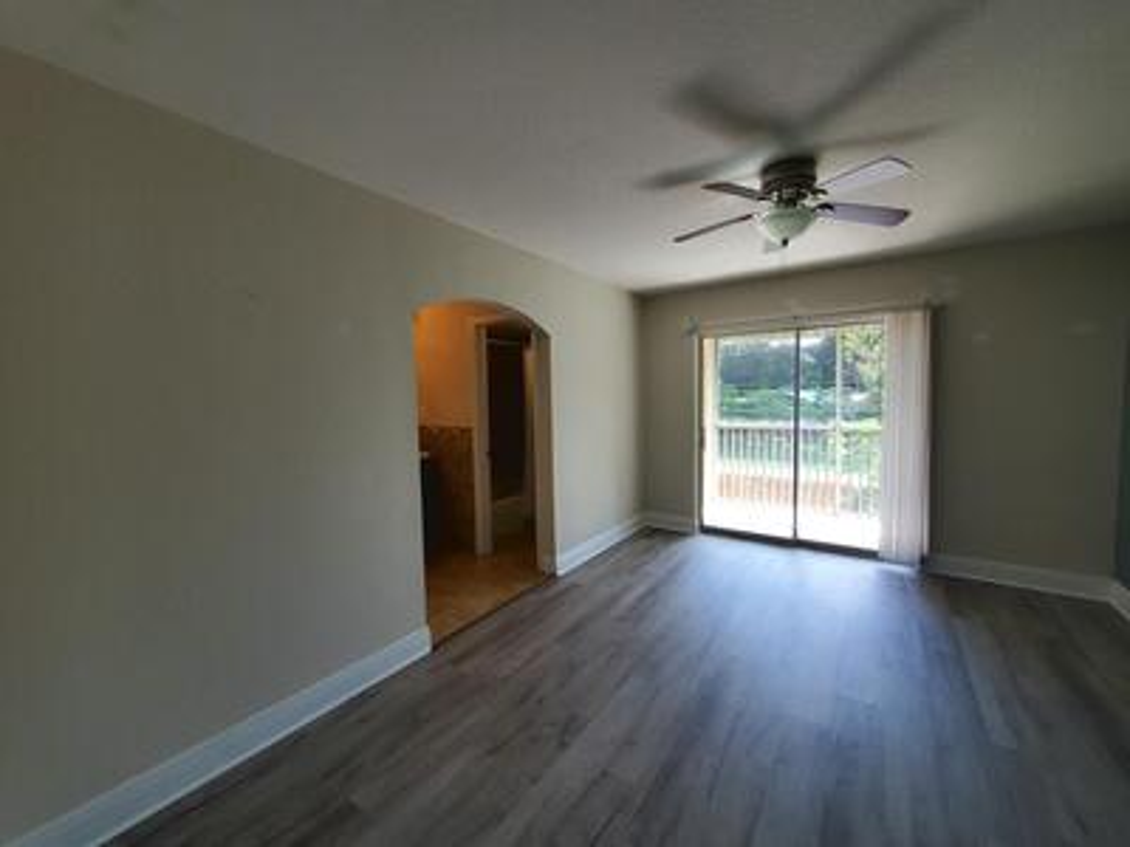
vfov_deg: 89.9
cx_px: 565
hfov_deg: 106.2
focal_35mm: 13
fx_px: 424
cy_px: 424
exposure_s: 1/60
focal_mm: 1.8
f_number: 2.2
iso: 50
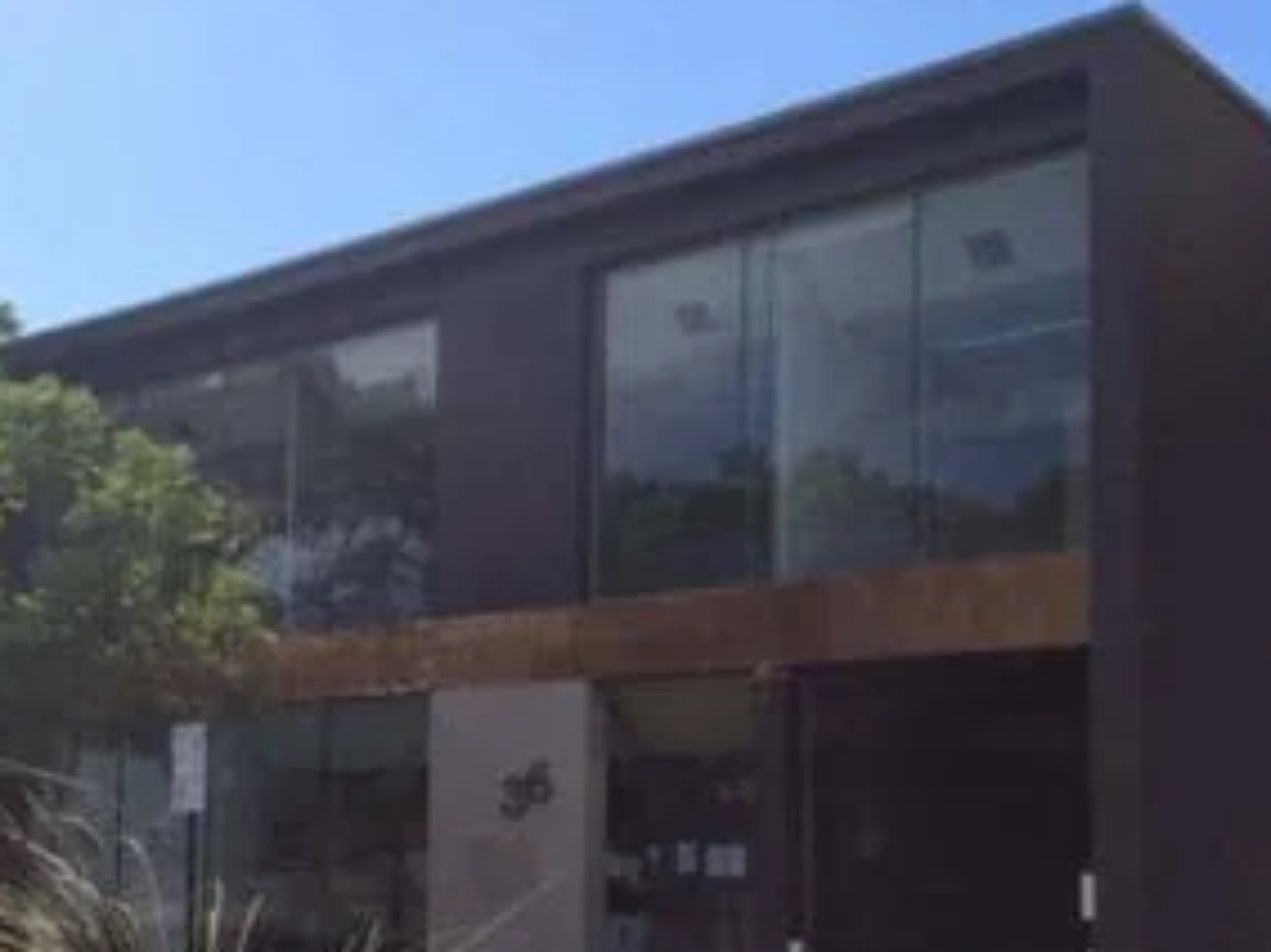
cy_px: 712
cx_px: 431
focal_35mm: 53
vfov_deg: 27.1
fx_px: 1945
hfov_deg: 35.9
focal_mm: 4.12
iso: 40
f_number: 2.2
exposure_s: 1/1786
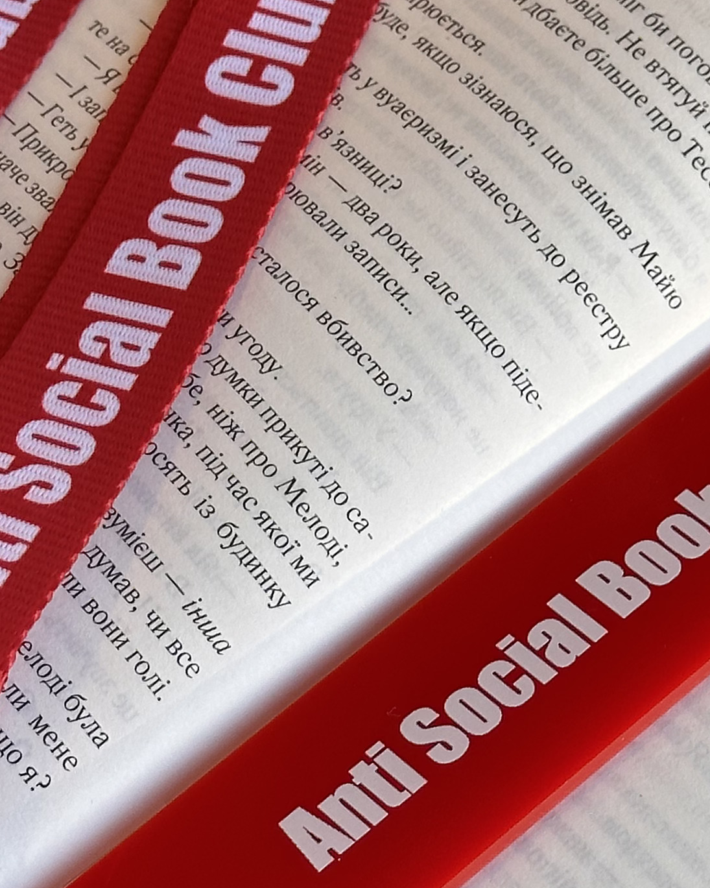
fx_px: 3625
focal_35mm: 138
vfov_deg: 14.0
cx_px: 415
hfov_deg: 11.2
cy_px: 486
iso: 40
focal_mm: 6.86
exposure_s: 1/124
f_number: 1.78
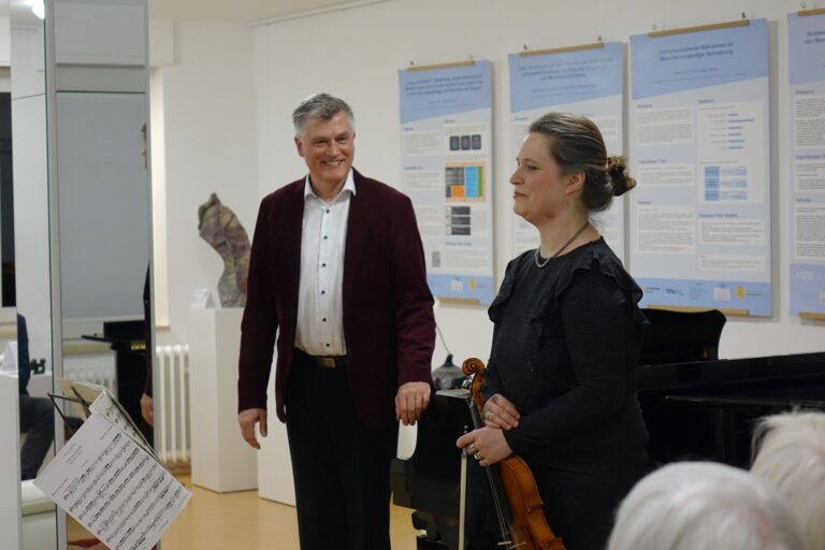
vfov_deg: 17.1
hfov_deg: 25.4
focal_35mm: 80
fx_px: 1833
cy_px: 275
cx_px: 412
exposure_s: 1/60
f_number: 2.8
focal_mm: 29.37
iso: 800
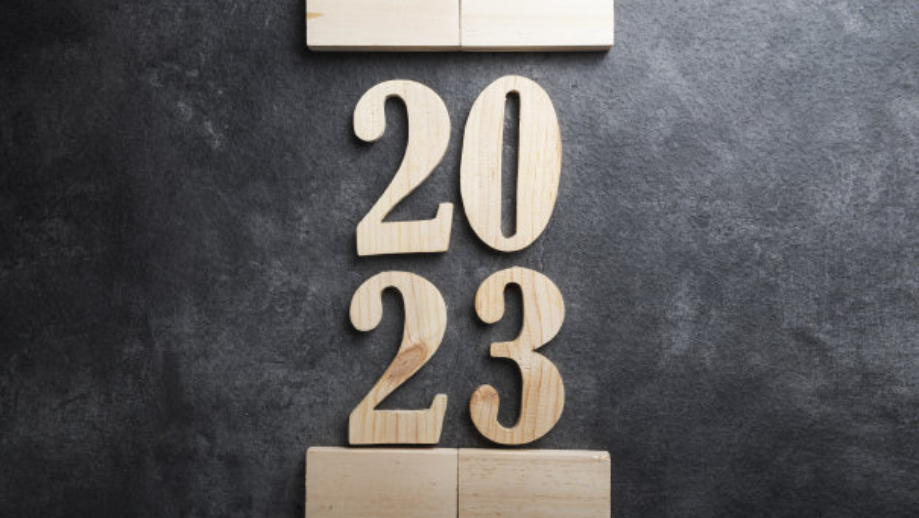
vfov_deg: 32.9
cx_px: 457
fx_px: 878
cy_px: 254
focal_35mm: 36
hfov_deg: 55.3
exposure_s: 1/250
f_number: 13
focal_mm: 34
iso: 100
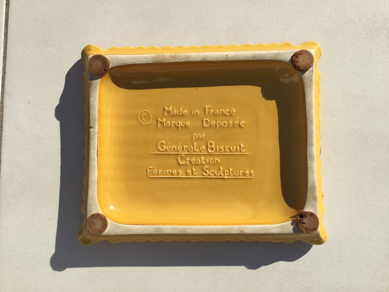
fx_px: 348
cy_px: 146
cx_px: 194
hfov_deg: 58.4
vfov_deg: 45.4
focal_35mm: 31
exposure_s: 1/1631
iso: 25
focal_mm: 3.3
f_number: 2.4
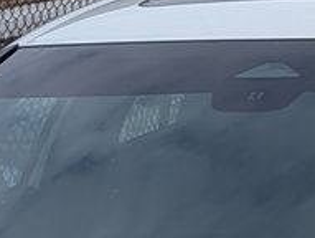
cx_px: 802
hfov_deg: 9.5
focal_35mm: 180
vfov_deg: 7.8
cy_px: -271
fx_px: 1641
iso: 21
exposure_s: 1/657
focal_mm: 6.9
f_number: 1.68
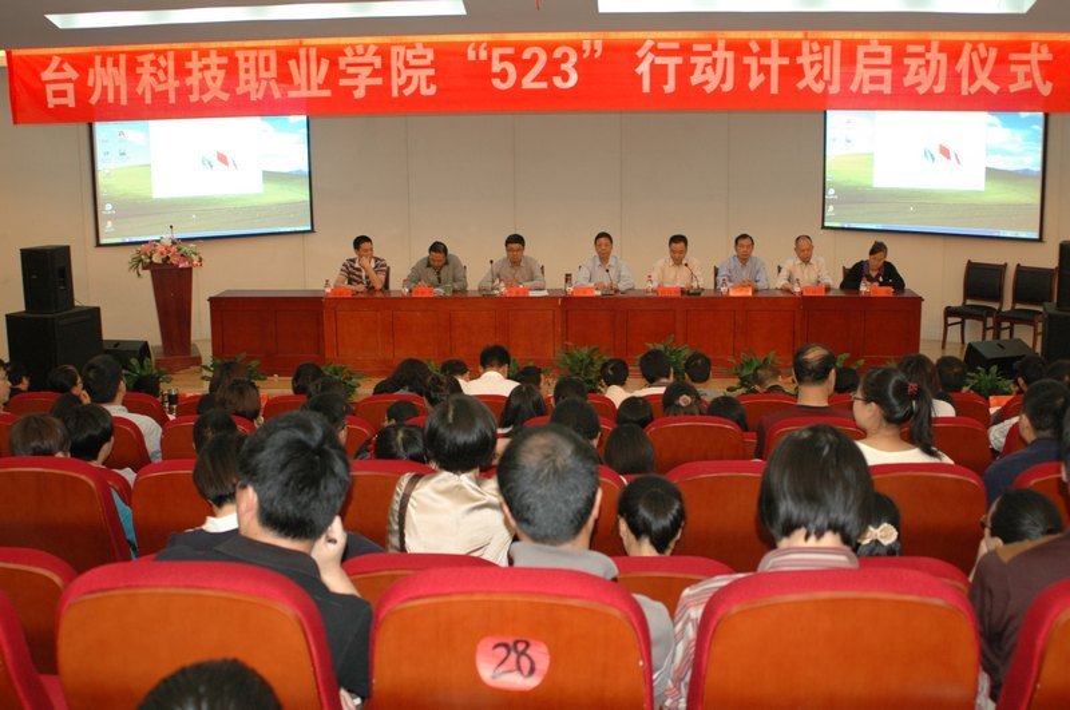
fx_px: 1247
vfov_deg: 31.8
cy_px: 355
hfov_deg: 46.5
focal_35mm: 42
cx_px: 535
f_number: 3.5
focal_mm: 28
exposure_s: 1/60
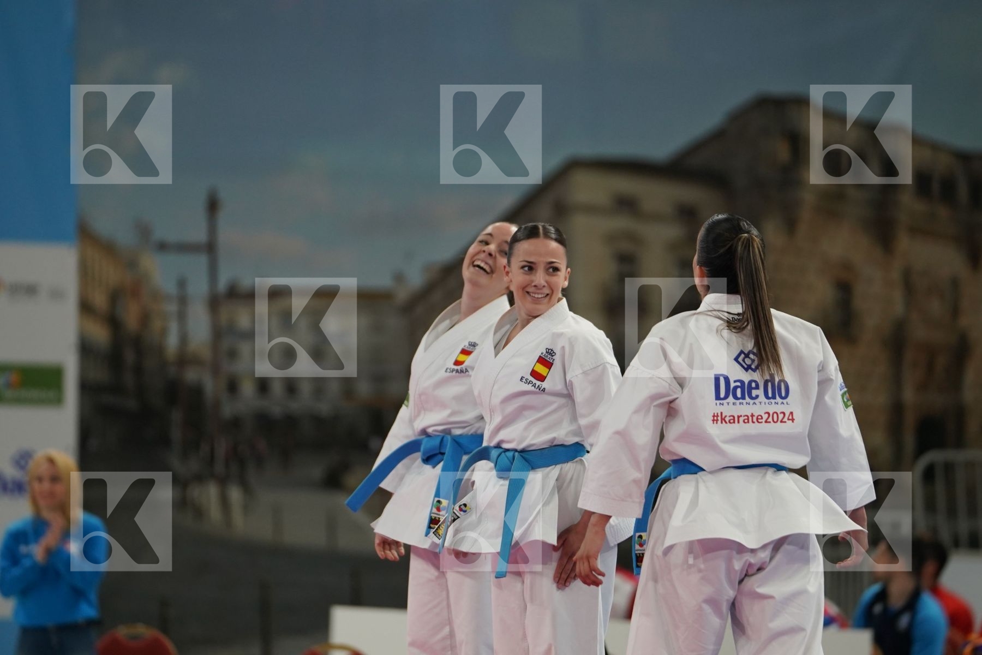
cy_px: 328
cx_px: 491
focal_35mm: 300
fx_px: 8183
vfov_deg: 4.6
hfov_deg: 6.9
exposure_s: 1/500
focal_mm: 200
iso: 1000
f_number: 2.8
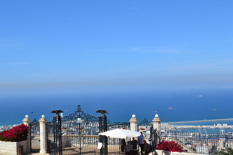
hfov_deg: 37.9
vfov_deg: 25.7
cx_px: 116
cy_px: 78
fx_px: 340
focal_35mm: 52
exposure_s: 1/500
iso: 400
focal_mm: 35
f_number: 11
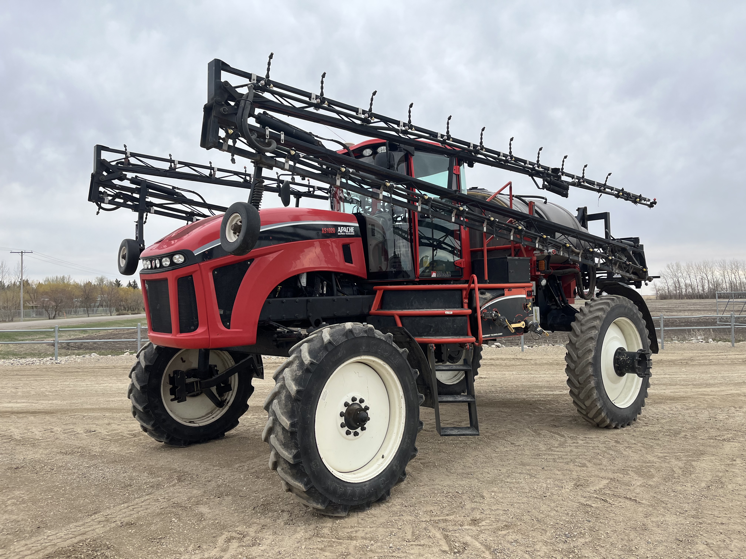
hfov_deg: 67.3
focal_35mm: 26
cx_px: 373
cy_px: 280
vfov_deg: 53.1
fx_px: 560
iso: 50
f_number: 1.6
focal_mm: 5.1
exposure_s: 1/1558
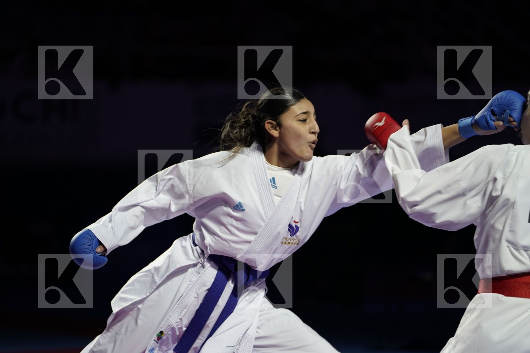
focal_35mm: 158
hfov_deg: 13.0
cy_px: 176
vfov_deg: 8.7
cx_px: 265
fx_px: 2326
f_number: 2.8
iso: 1250
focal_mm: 158
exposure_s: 1/1000
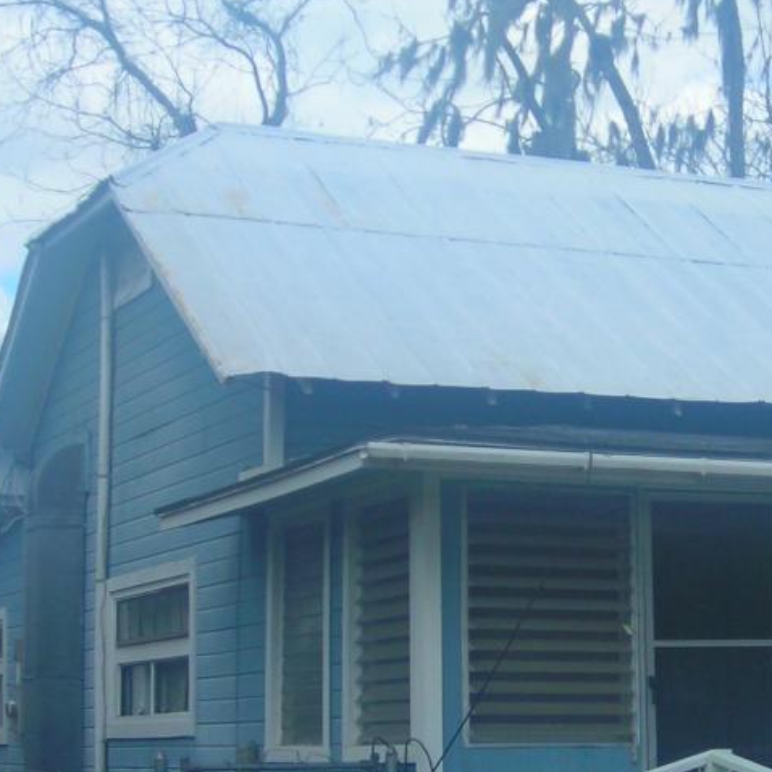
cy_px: 459
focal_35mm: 90
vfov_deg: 19.3
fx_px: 2271
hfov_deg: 18.9
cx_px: 701
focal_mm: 6.3
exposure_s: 1/486
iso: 50
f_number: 3.2
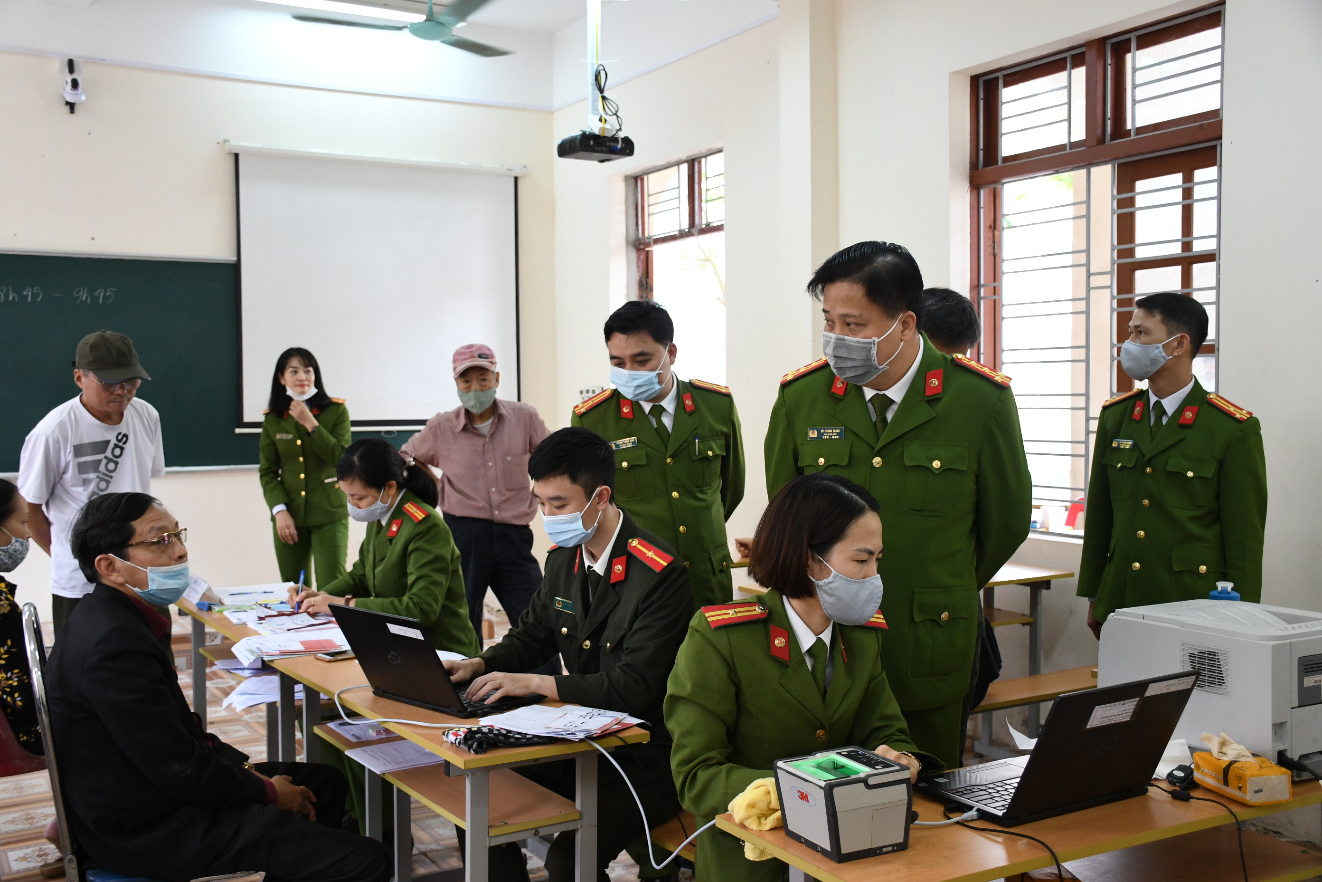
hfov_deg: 53.1
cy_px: 441
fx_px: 1322
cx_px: 661
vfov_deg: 36.9
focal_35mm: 36
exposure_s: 1/200
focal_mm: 24
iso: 1250
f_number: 3.8
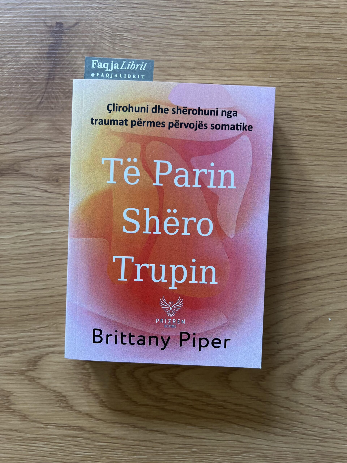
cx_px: 174
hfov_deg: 53.1
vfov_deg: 67.3
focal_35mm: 26
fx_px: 348
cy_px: 232
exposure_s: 1/83
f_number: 1.5
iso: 125
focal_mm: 5.7
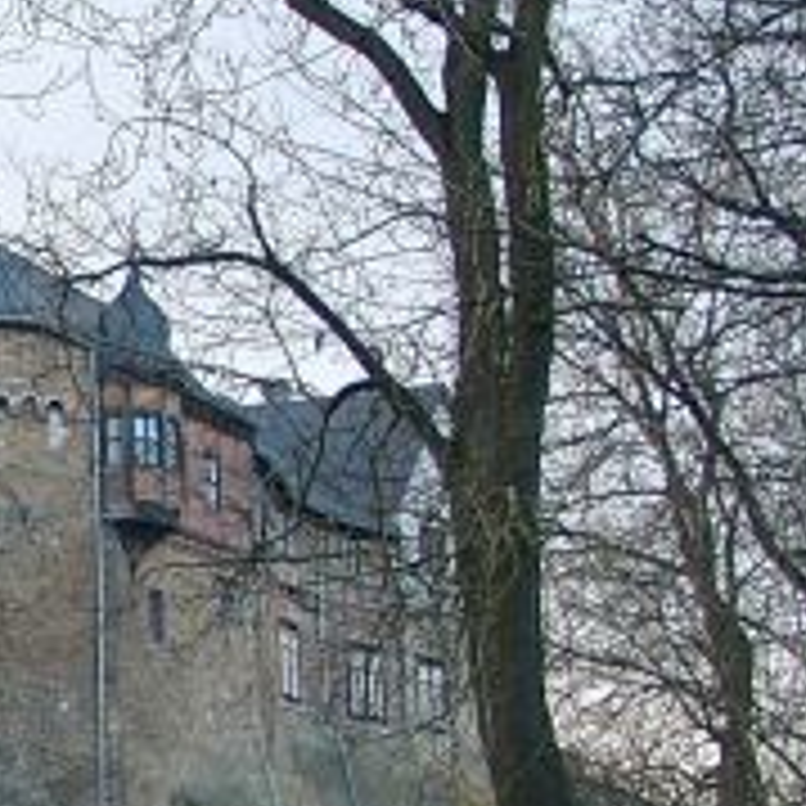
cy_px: 428
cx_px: -221
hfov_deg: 12.3
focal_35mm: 138
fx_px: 3635
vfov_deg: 12.7
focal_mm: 7.39
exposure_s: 1/96.8
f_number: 2.8
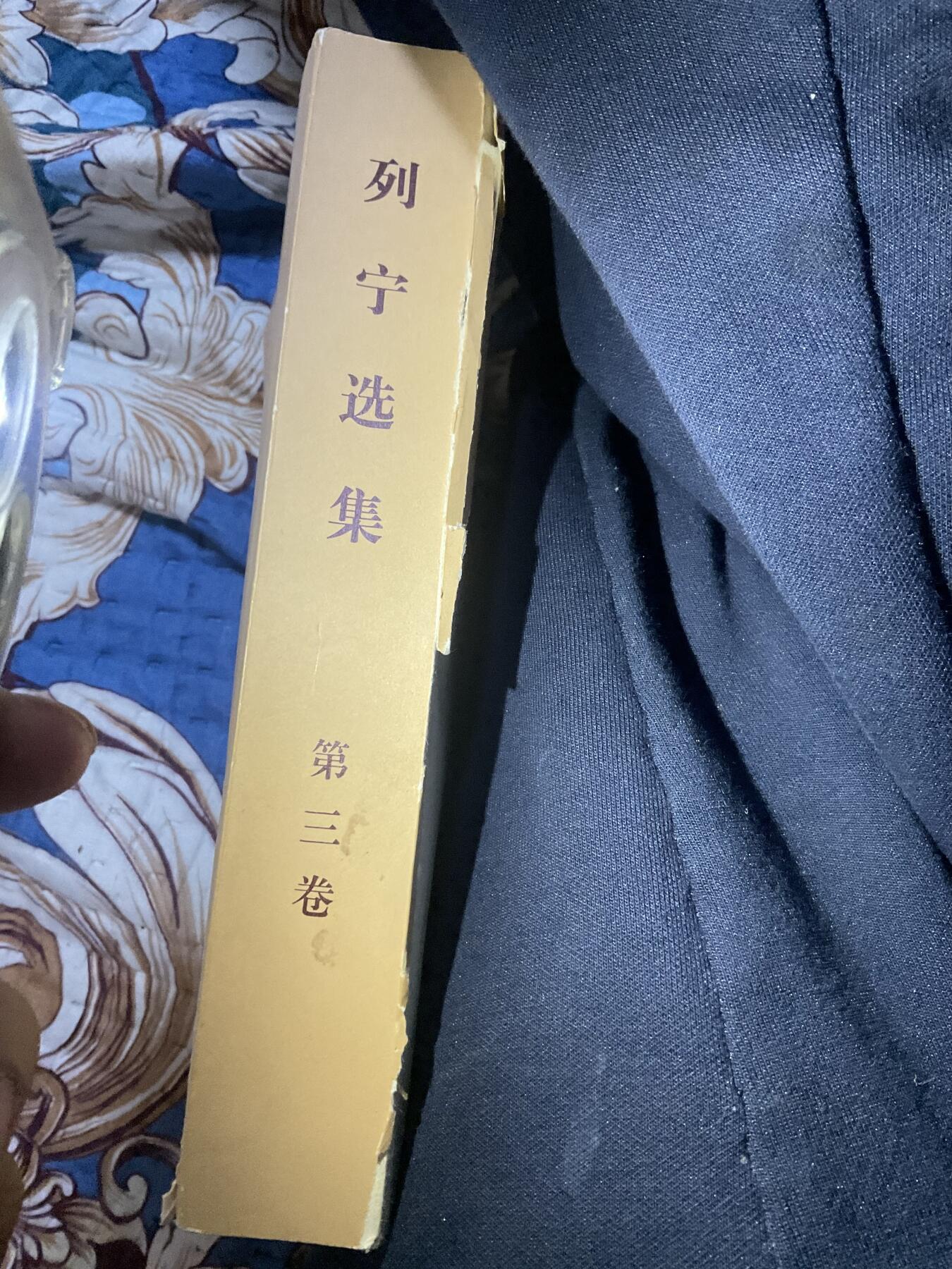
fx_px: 1063
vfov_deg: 61.7
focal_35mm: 29
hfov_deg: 48.2
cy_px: 634
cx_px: 476
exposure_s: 1/60
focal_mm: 3
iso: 200
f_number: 1.8
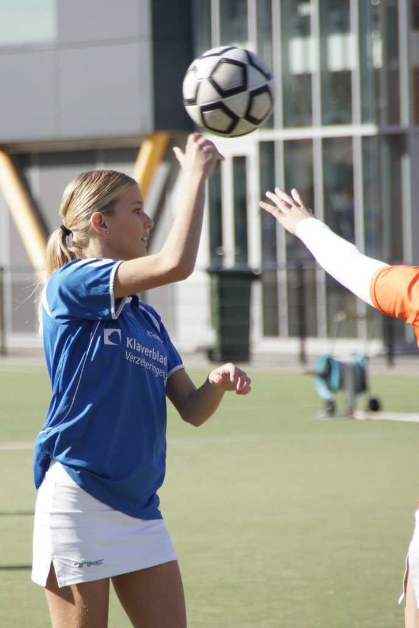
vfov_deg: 6.9
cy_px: 314
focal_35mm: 300
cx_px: 210
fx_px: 5230
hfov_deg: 4.6
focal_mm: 200
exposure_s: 1/500
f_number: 6.3
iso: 200
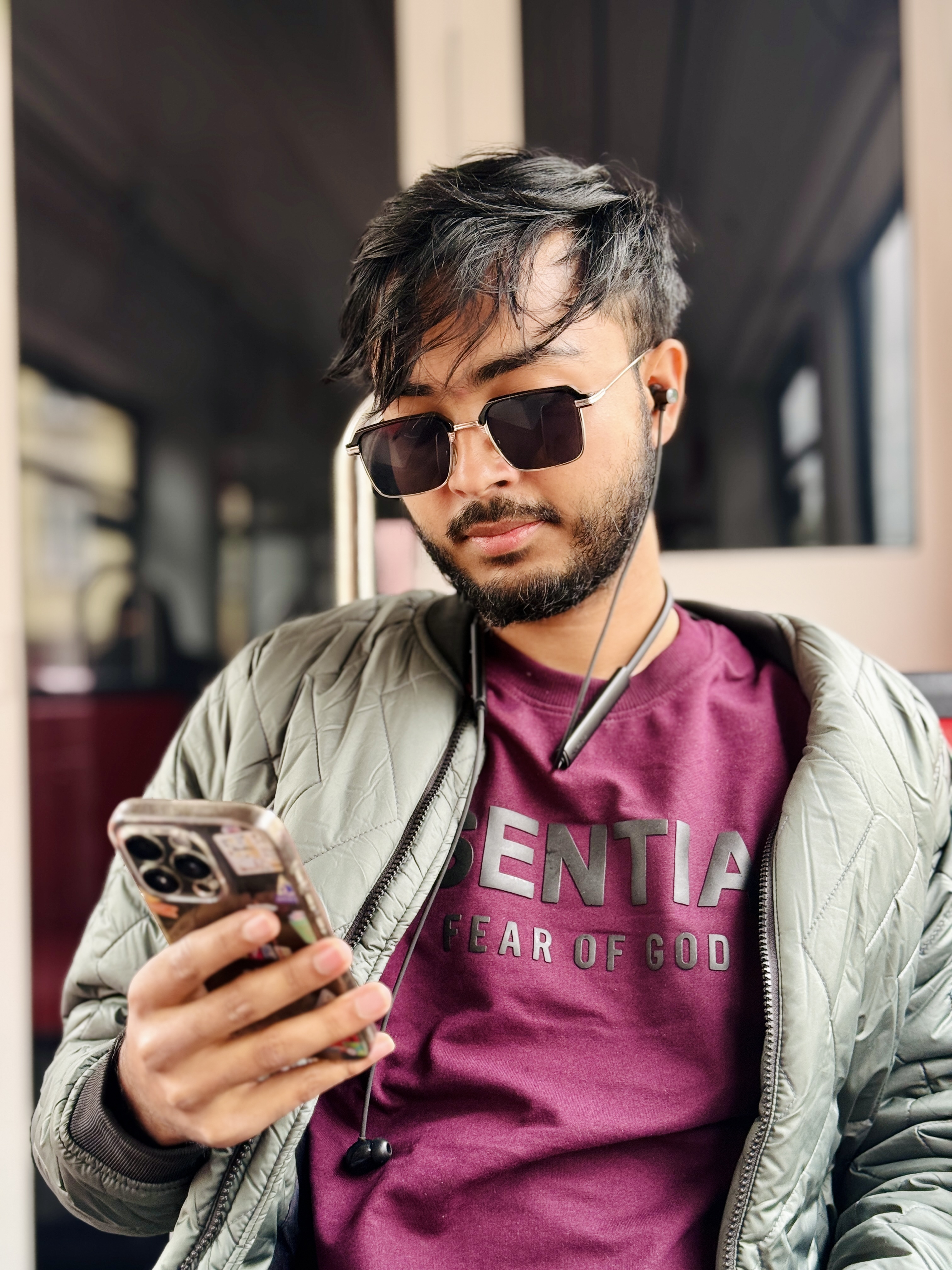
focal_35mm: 48
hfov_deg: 30.3
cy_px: 635
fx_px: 1760
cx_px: 476
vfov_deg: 39.7
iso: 100
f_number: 1.78
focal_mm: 6.76
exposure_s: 1/72
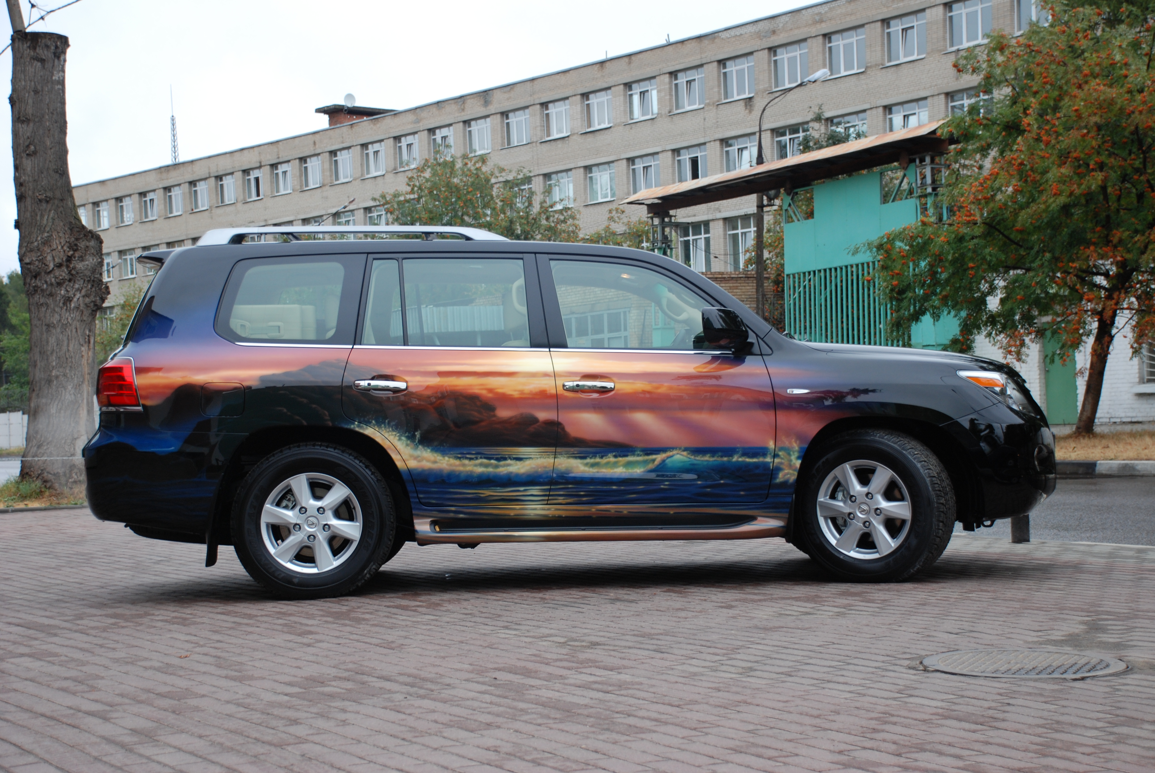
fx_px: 1927
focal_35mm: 60
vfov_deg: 22.7
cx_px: 578
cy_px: 386
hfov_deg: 33.4
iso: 200
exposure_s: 1/45
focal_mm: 40
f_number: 4.5
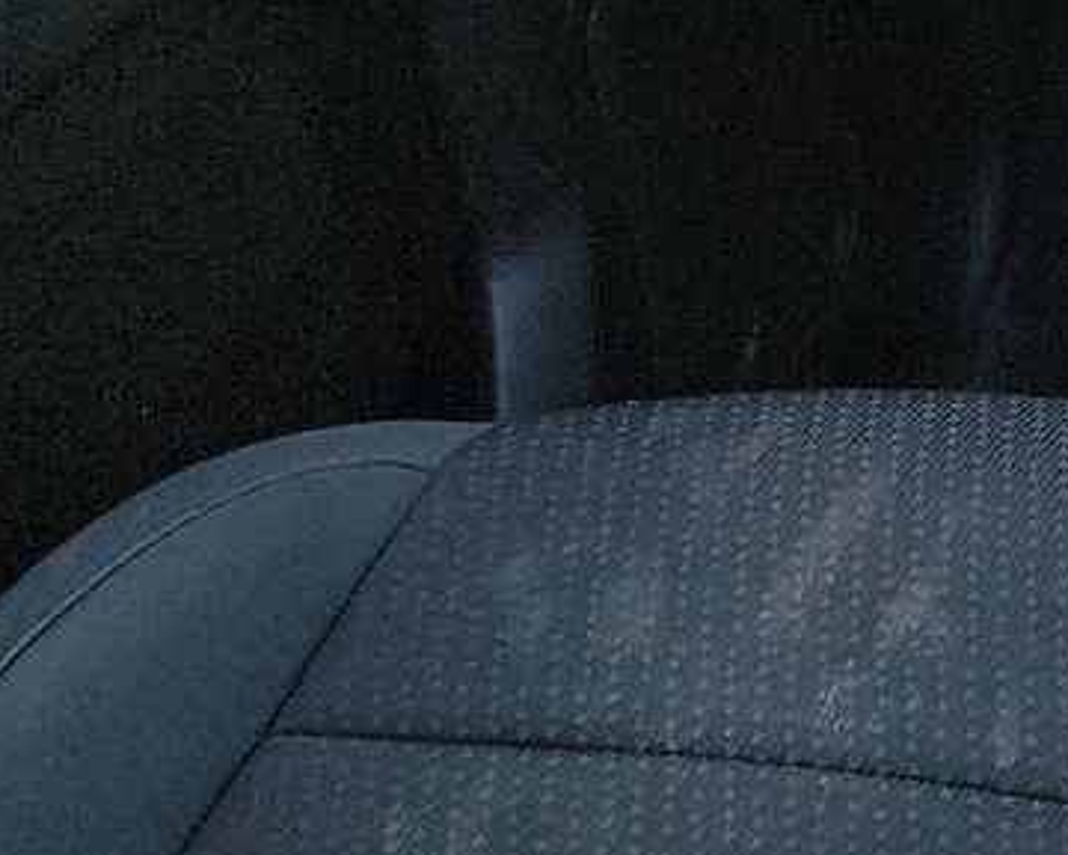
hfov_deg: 14.6
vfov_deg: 13.3
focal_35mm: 104
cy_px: -692
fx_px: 3287
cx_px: 2249
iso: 158
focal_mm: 6.7
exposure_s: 1/59
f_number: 1.8
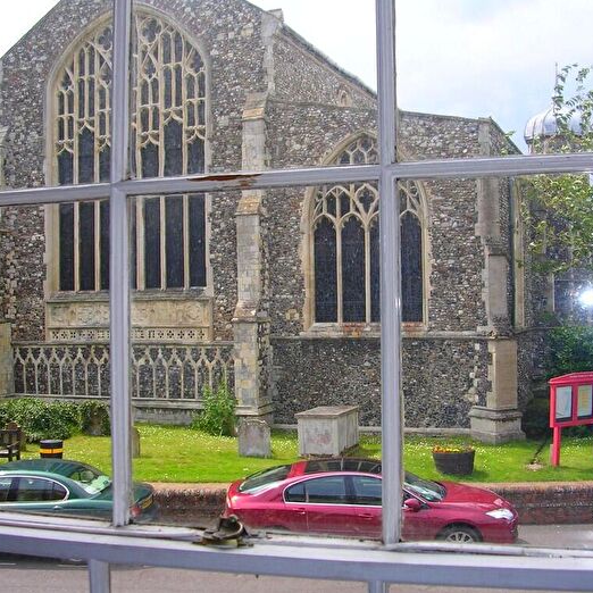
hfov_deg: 37.5
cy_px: 297
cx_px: 325
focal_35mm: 45
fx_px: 872
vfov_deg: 37.6
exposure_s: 1/460
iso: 50
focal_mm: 5.8
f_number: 2.8
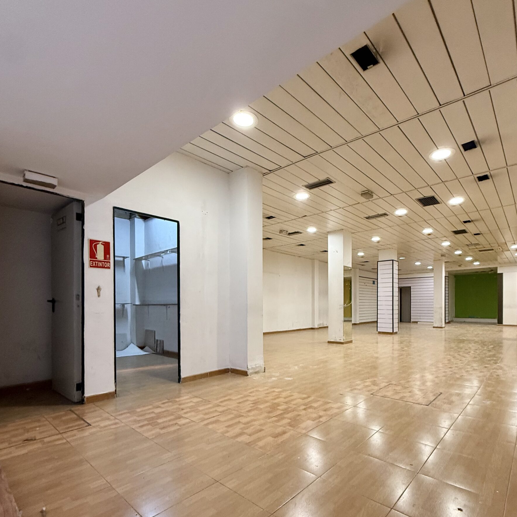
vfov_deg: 79.8
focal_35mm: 18
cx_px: 276
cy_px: 310
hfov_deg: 80.6
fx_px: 304
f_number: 2.2
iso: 400
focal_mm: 2.22
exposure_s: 1/100
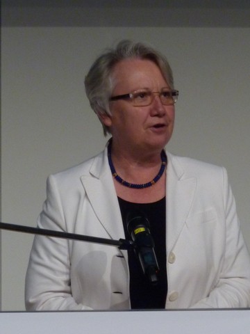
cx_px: 125
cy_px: 167
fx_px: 3158
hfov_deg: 4.5
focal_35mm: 328
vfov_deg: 6.0
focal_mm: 29.9
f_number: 4.5
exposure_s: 1/50
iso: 400
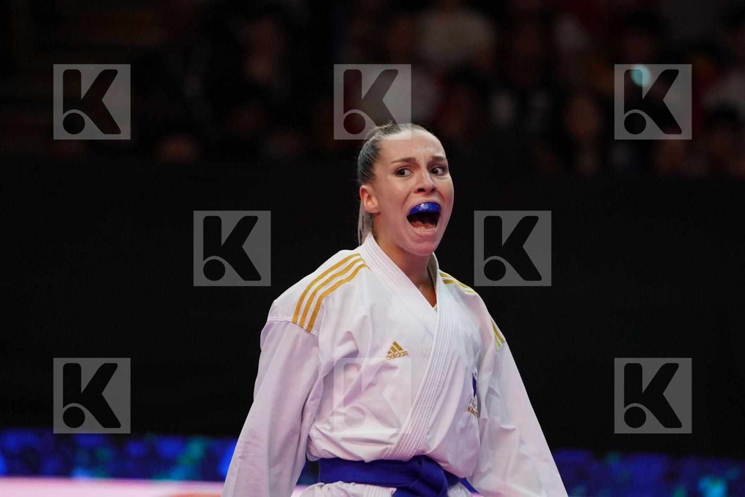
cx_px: 372
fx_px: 6208
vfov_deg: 4.6
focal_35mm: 300
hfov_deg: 6.9
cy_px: 248
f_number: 2.8
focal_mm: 200
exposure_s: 1/1000
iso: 5000
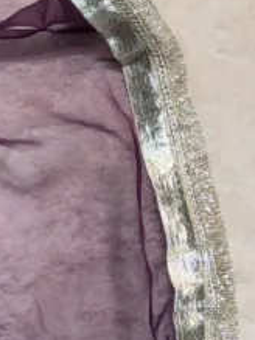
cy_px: 167
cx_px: -261
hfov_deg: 12.2
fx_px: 1052
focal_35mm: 107
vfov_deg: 18.4
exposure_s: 1/100
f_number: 1.6
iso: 50
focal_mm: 5.96
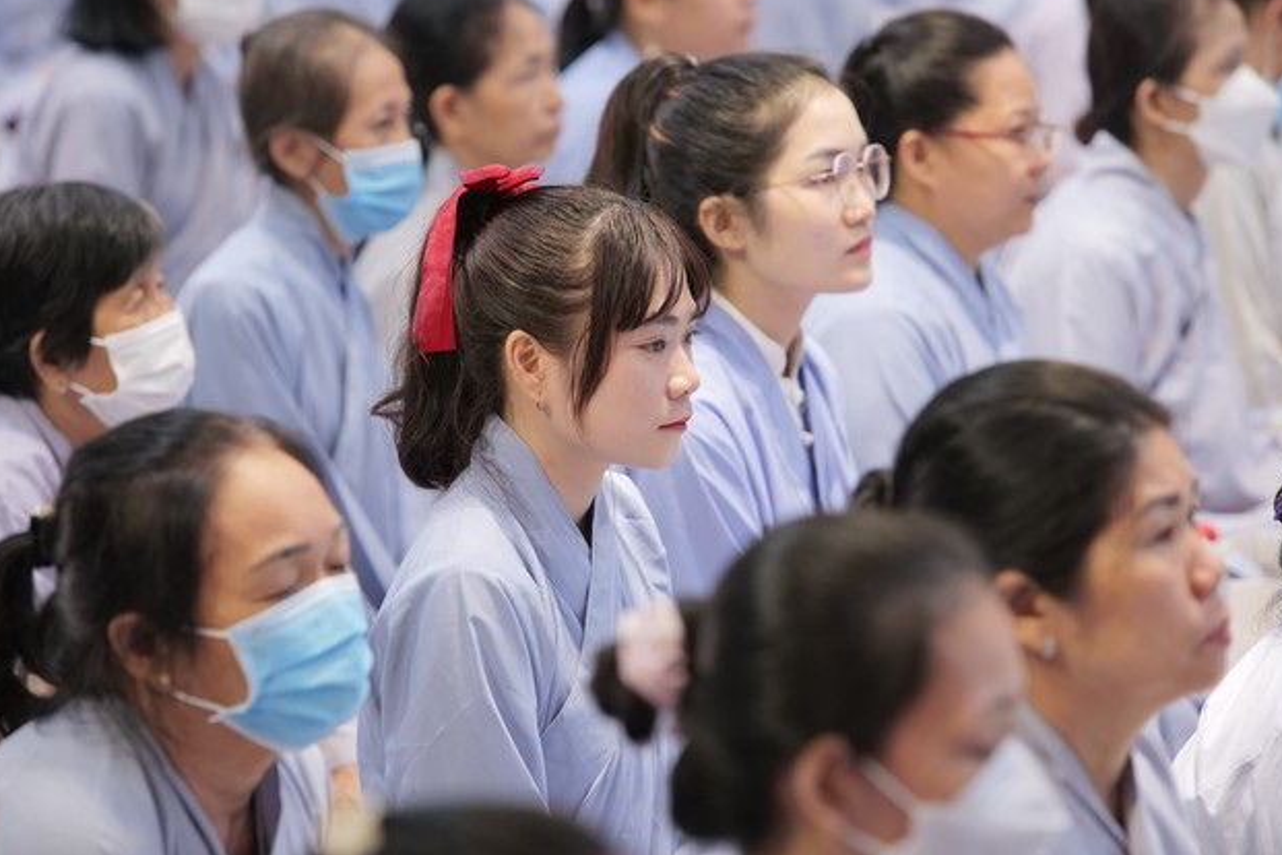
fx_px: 6338
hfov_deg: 11.5
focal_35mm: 178
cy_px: 414
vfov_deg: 7.7
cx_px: 626
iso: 3200
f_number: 4.5
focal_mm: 170
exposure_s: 1/80
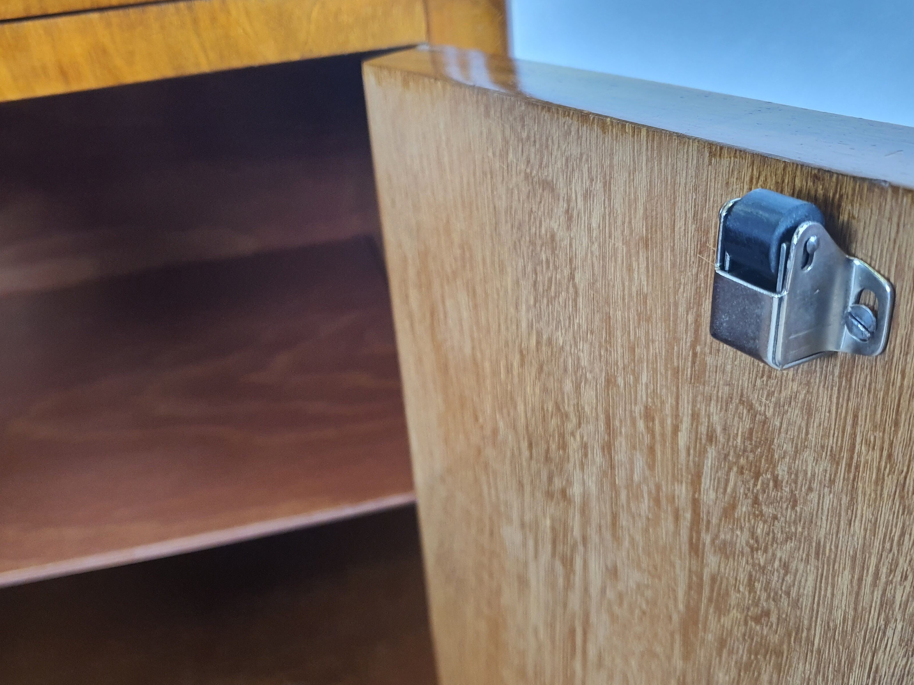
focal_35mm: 33
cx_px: 417
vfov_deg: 42.9
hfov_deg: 55.3
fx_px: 871
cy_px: 383
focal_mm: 4.3
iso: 250
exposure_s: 1/50
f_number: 1.5
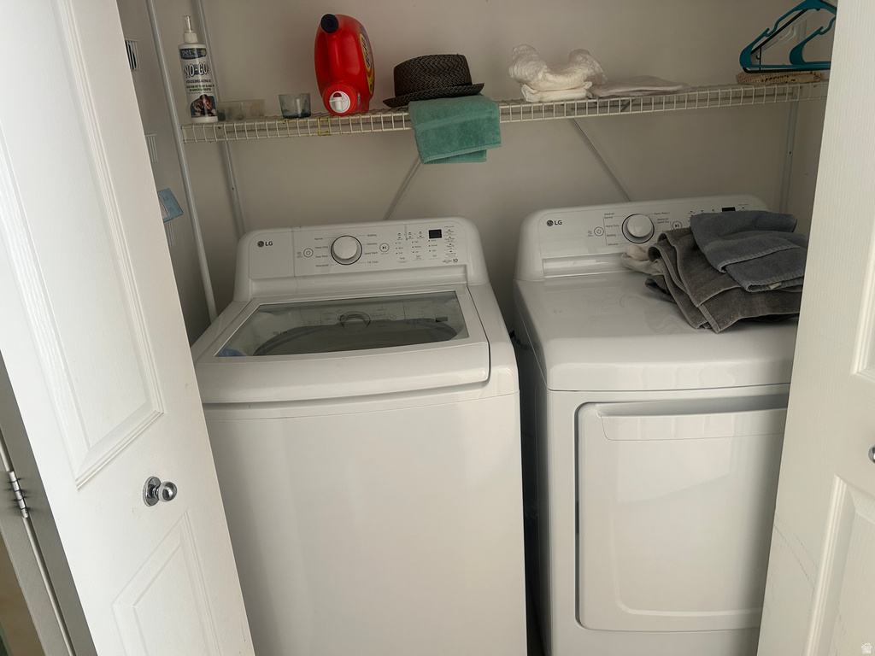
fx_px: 657
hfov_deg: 67.3
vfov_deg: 53.1
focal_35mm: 26
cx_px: 438
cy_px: 328
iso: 125
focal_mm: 5.7
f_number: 1.5
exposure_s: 1/120
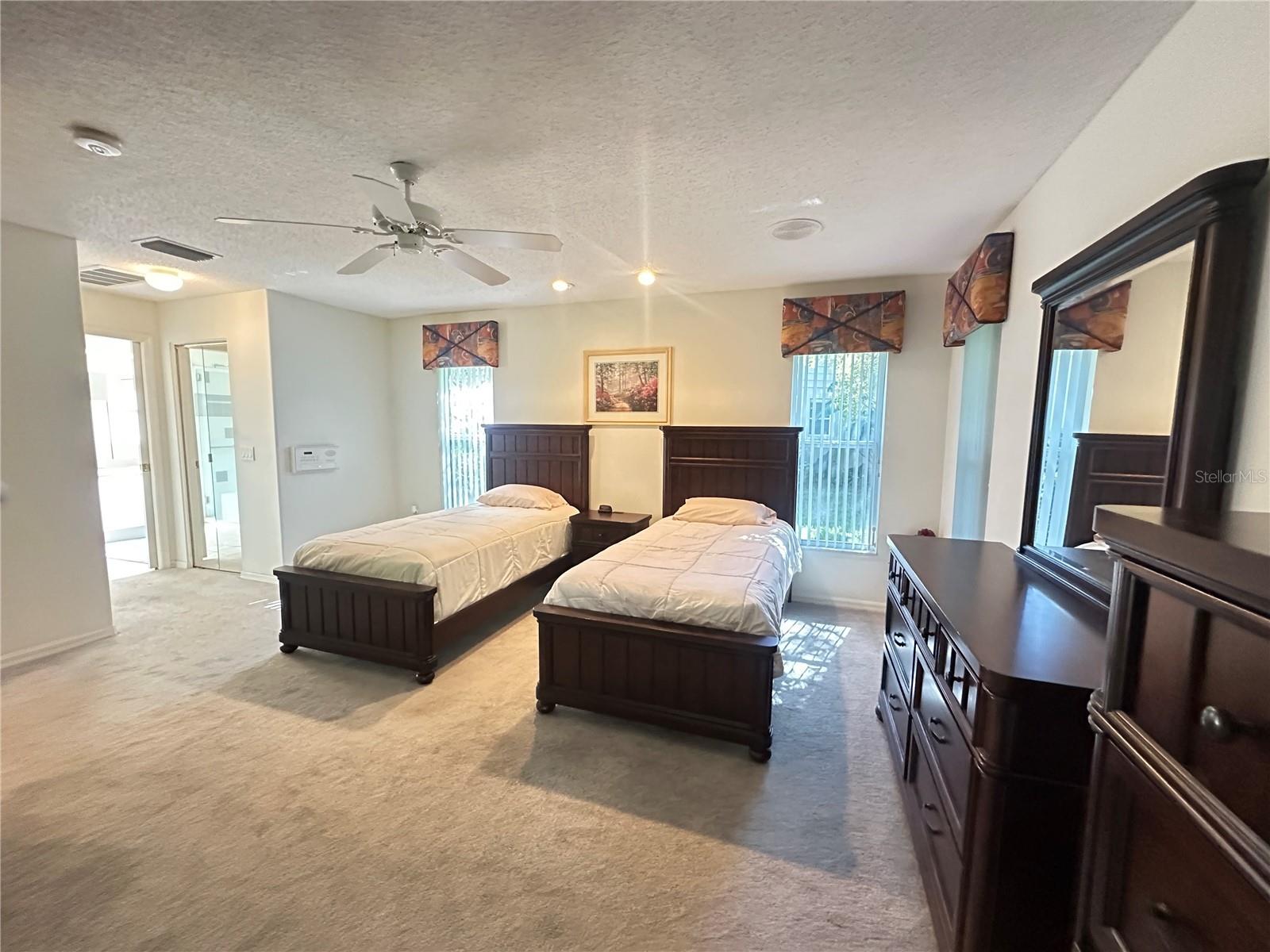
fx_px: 514
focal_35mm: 14
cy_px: 476
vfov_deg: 85.7
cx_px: 635
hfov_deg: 102.1
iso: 1250
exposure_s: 1/40
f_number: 2.2
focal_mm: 2.22
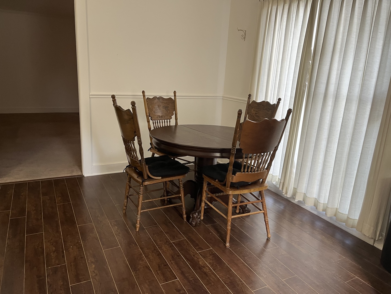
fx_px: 294
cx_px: 196
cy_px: 147
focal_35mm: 26
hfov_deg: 67.3
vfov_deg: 53.1
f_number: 1.6
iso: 160
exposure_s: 1/60
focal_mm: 5.1
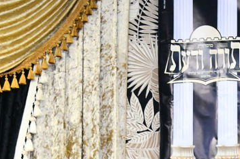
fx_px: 1379
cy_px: 316
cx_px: 247
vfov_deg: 6.4
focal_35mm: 207
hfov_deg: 9.9
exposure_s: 1/125
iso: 2500
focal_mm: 52
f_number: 5.6
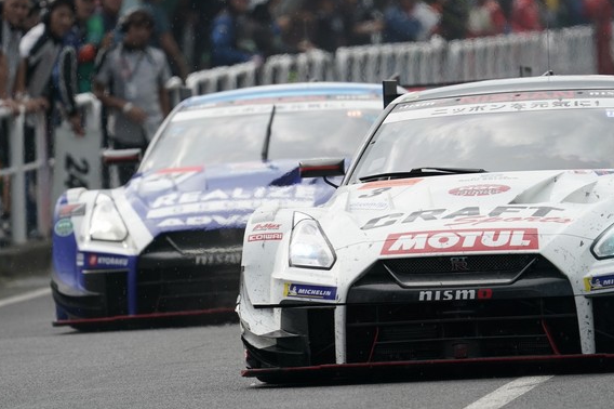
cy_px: 211
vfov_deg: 1.8
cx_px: 313
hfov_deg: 2.7
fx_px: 12971
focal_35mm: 761
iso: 400
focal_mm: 600
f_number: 7.1
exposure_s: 1/800
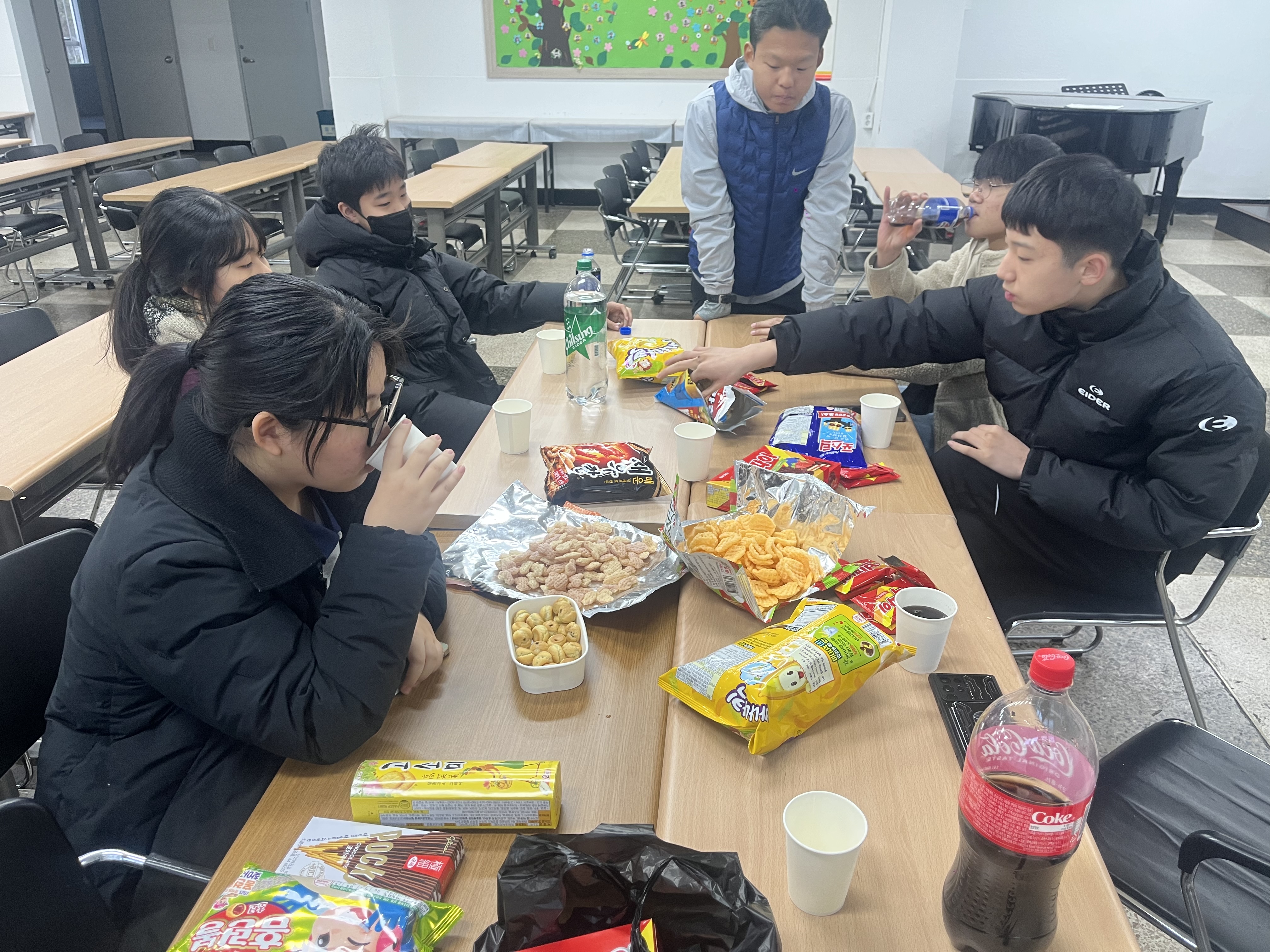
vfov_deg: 53.1
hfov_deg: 67.3
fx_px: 954
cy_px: 476
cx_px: 635
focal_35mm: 26
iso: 80
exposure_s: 1/60
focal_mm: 5.1
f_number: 1.6
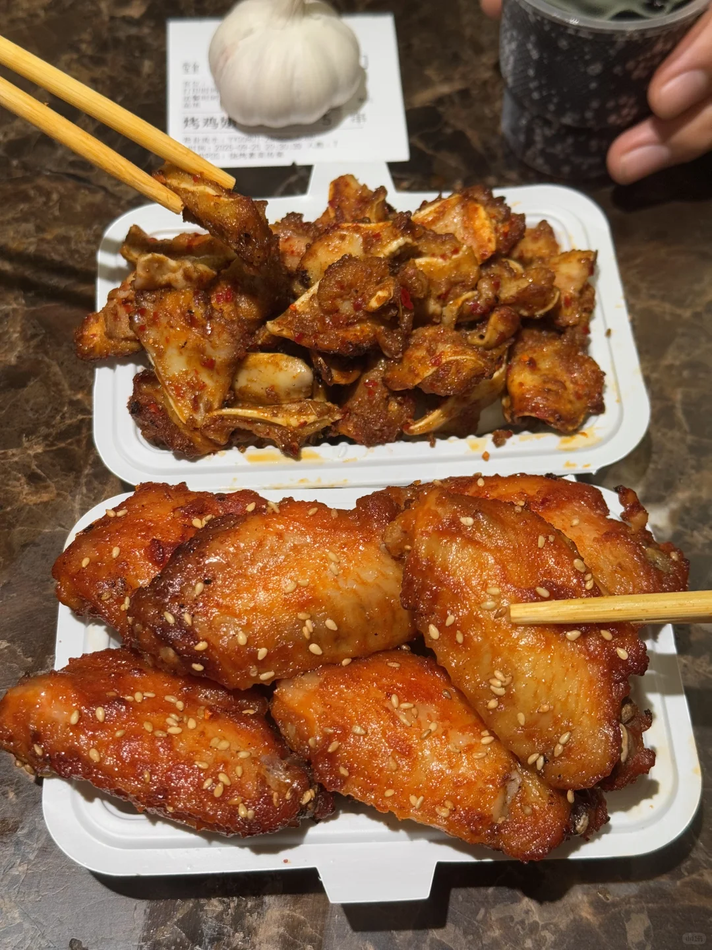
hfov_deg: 30.3
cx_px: 356
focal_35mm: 48
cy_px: 475
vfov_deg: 39.7
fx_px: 1316
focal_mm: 6.76
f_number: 1.78
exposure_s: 1/50
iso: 80
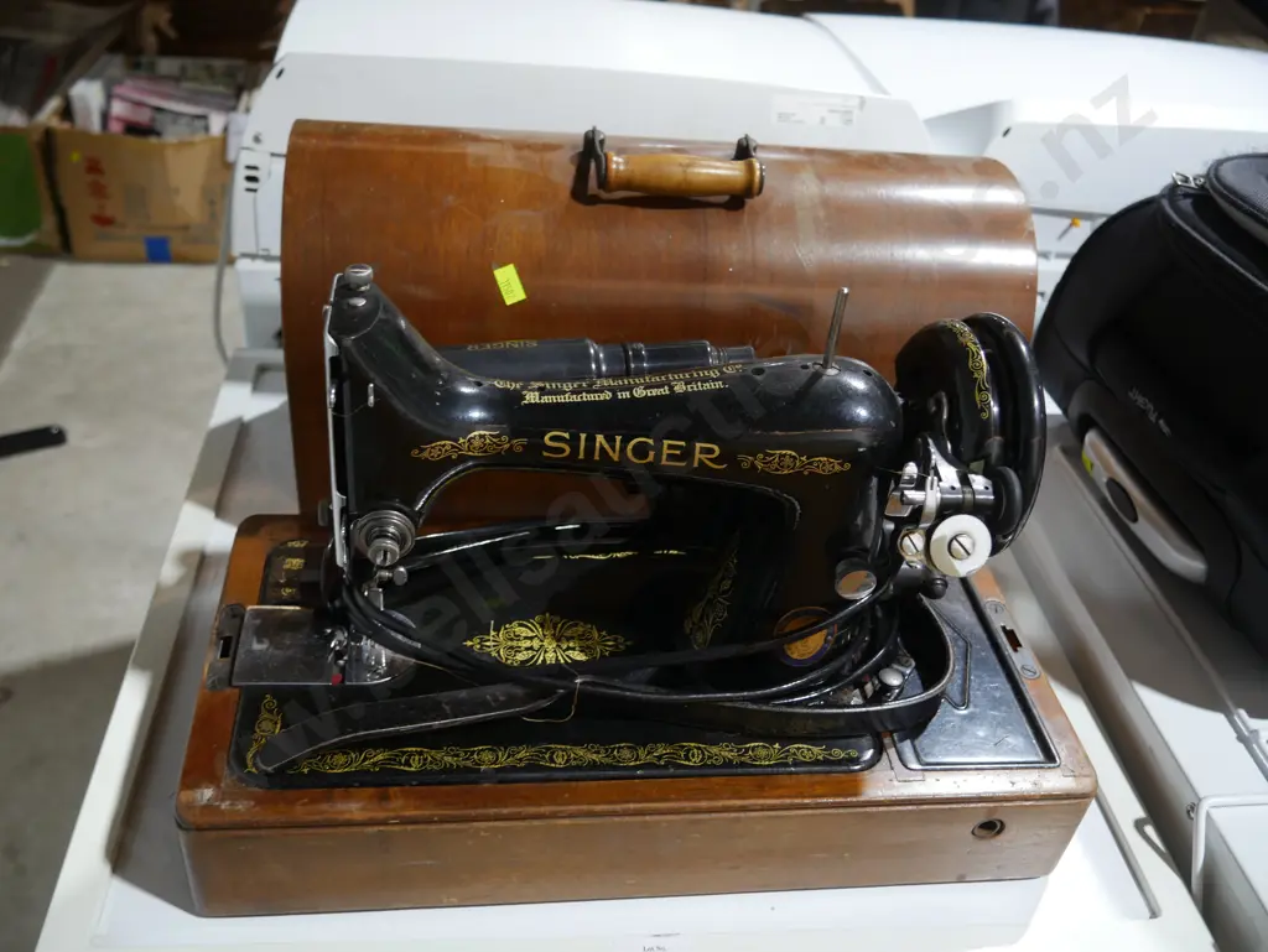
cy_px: 476
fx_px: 1099
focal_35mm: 30
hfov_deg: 59.9
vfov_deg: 46.8
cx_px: 634
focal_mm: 15
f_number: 3.6
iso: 320
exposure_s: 1/60
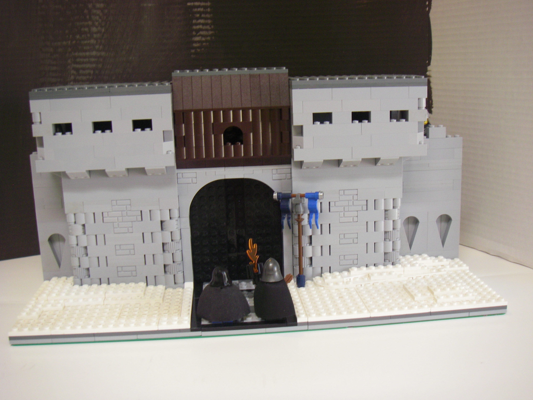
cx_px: 265
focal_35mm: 39
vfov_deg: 36.8
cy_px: 201
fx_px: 601
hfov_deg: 47.9
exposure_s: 1/50
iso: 125
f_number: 3.3
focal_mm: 6.3
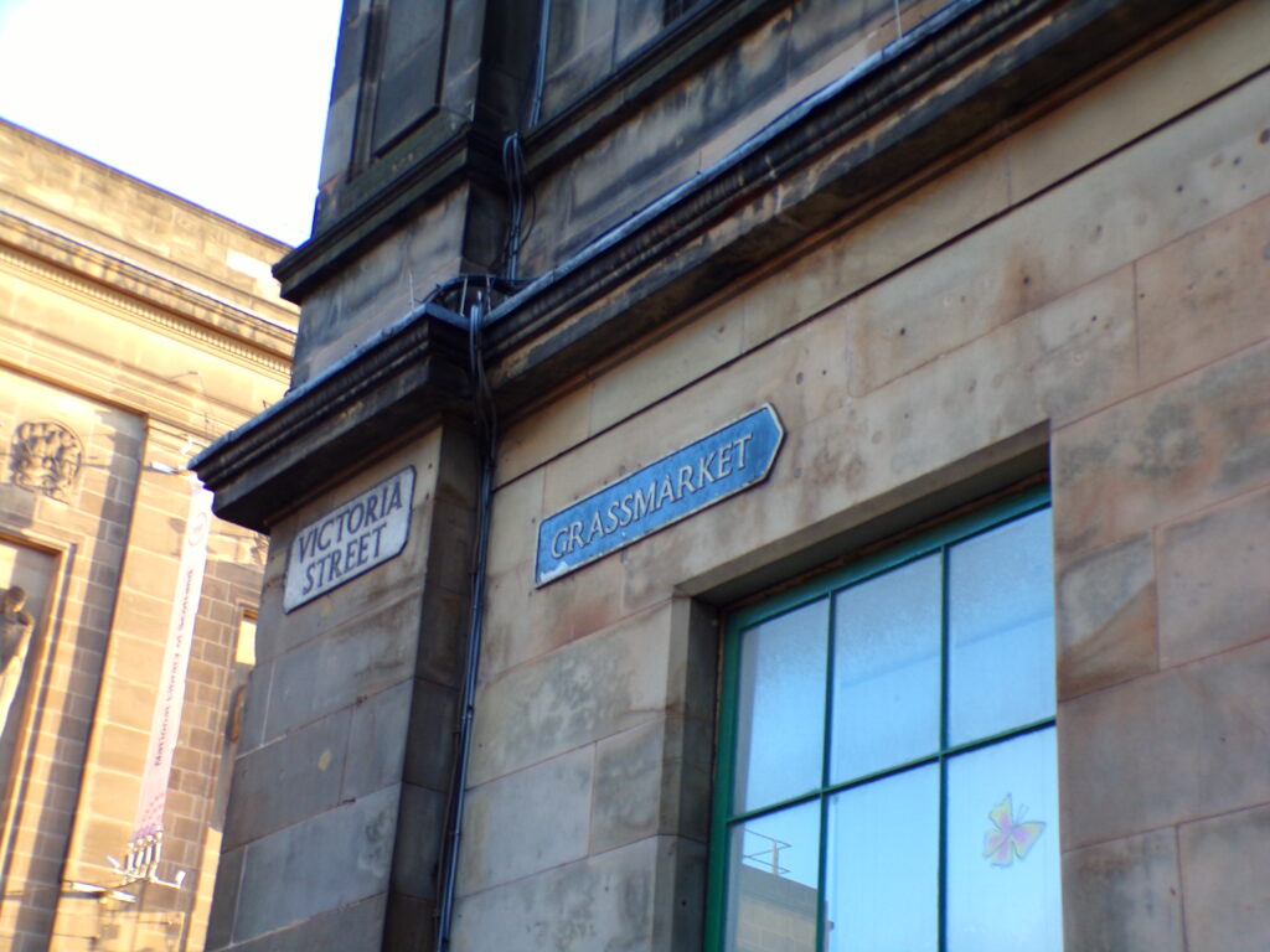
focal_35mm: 56
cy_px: 476
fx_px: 2055
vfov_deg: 26.1
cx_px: 635
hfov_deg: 34.3
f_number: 3.7
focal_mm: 10.1
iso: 80
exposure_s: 1/45
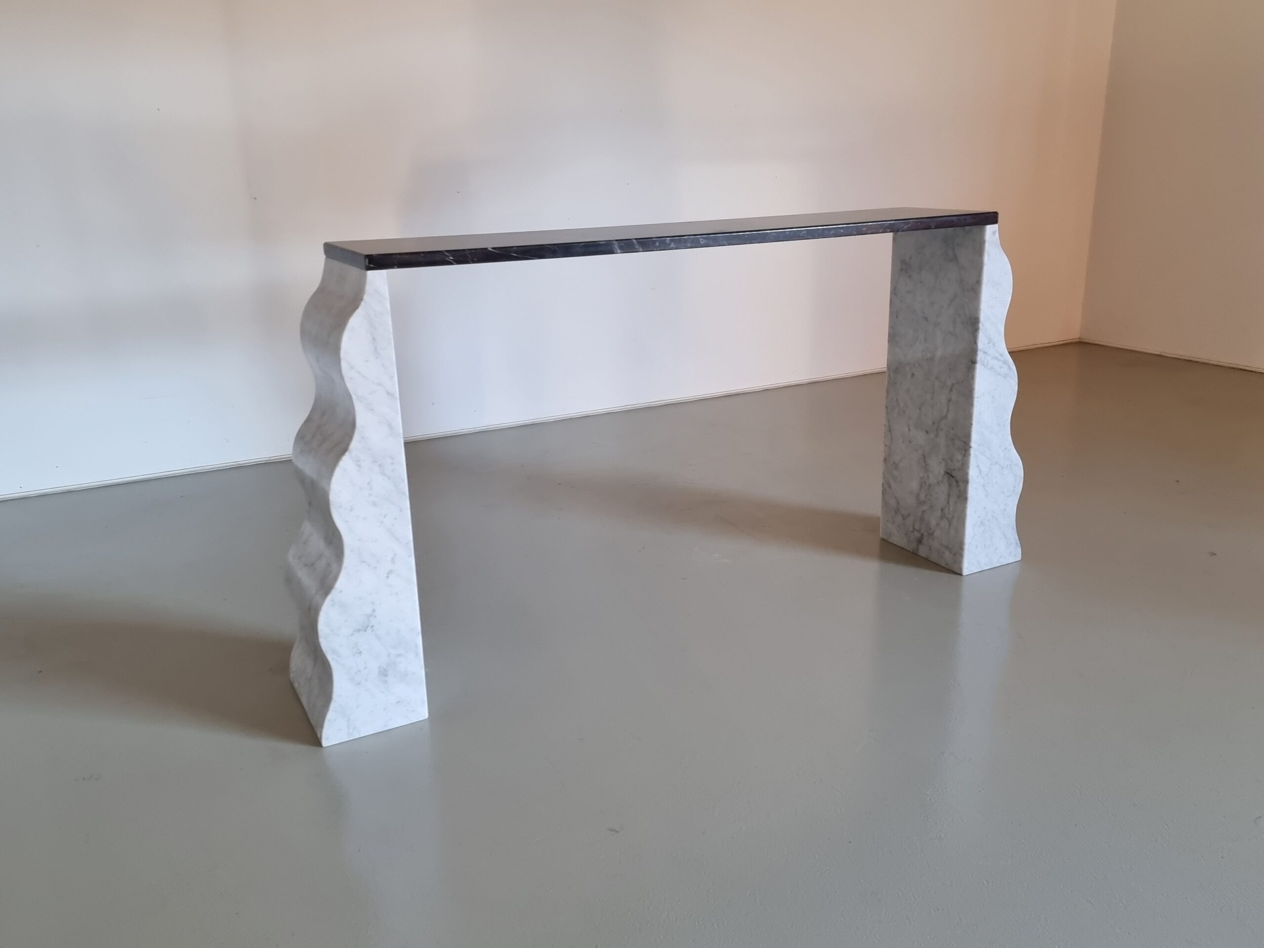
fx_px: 876
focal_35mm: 24
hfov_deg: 71.6
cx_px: 632
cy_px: 474
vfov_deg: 56.8
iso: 200
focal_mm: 6.7
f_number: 1.8
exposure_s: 1/60.2
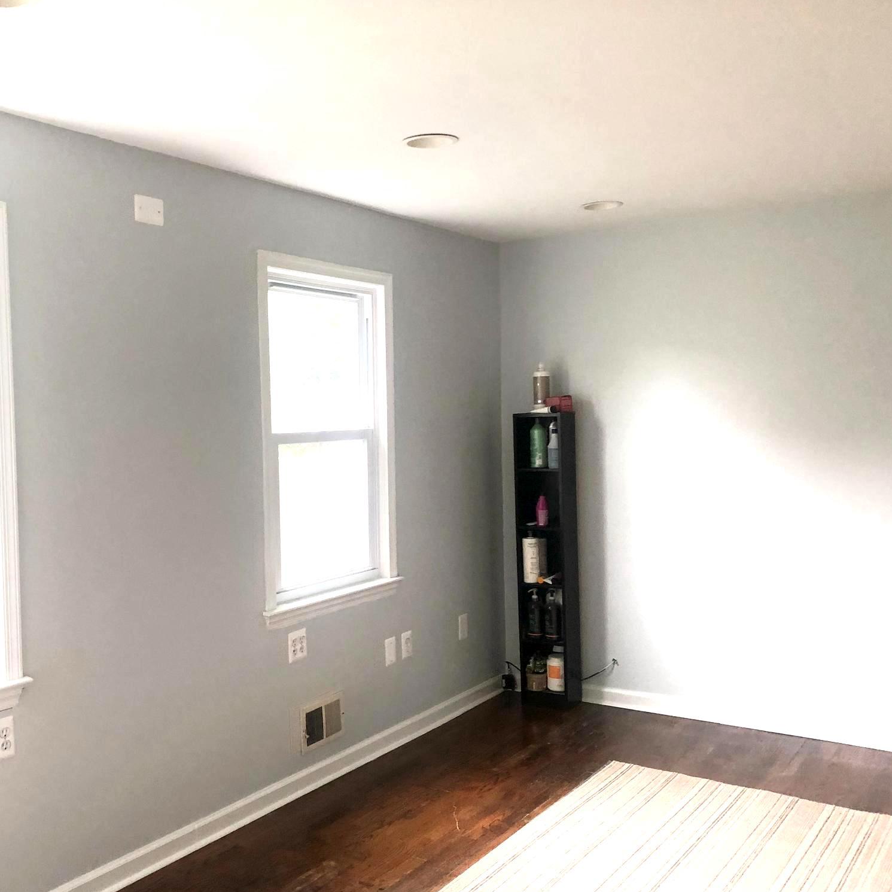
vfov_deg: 48.4
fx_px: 991
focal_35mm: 34
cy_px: 457
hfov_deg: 48.0
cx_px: 335
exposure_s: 1/30
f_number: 1.8
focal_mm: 4
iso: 40
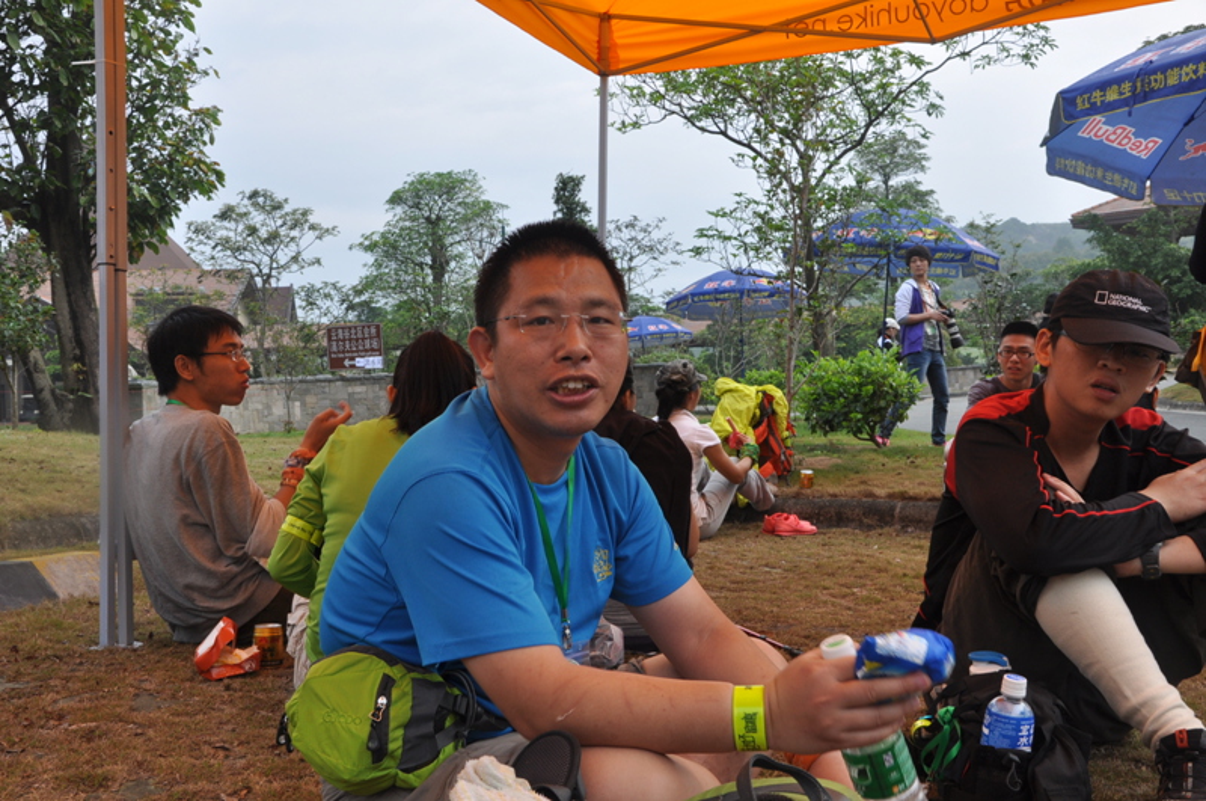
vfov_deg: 34.1
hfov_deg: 49.6
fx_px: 1305
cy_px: 400
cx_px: 603
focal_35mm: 39
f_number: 13
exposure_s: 1/80
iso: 250
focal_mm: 26
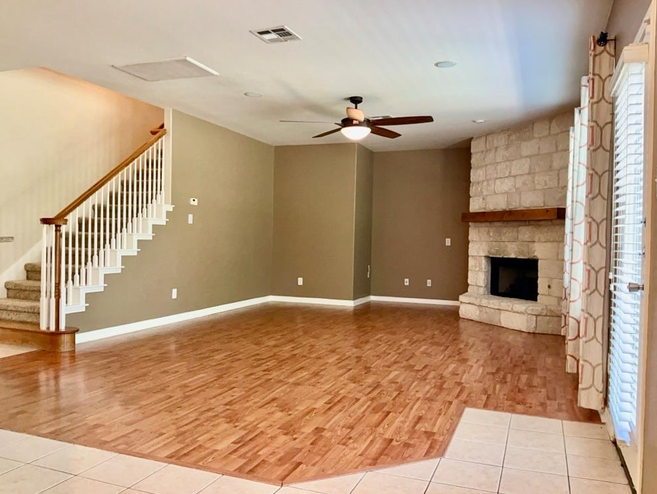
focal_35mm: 28
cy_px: 245
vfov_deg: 49.8
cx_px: 335
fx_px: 532
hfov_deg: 63.4
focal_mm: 3
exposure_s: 1/60
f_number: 1.8
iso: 100
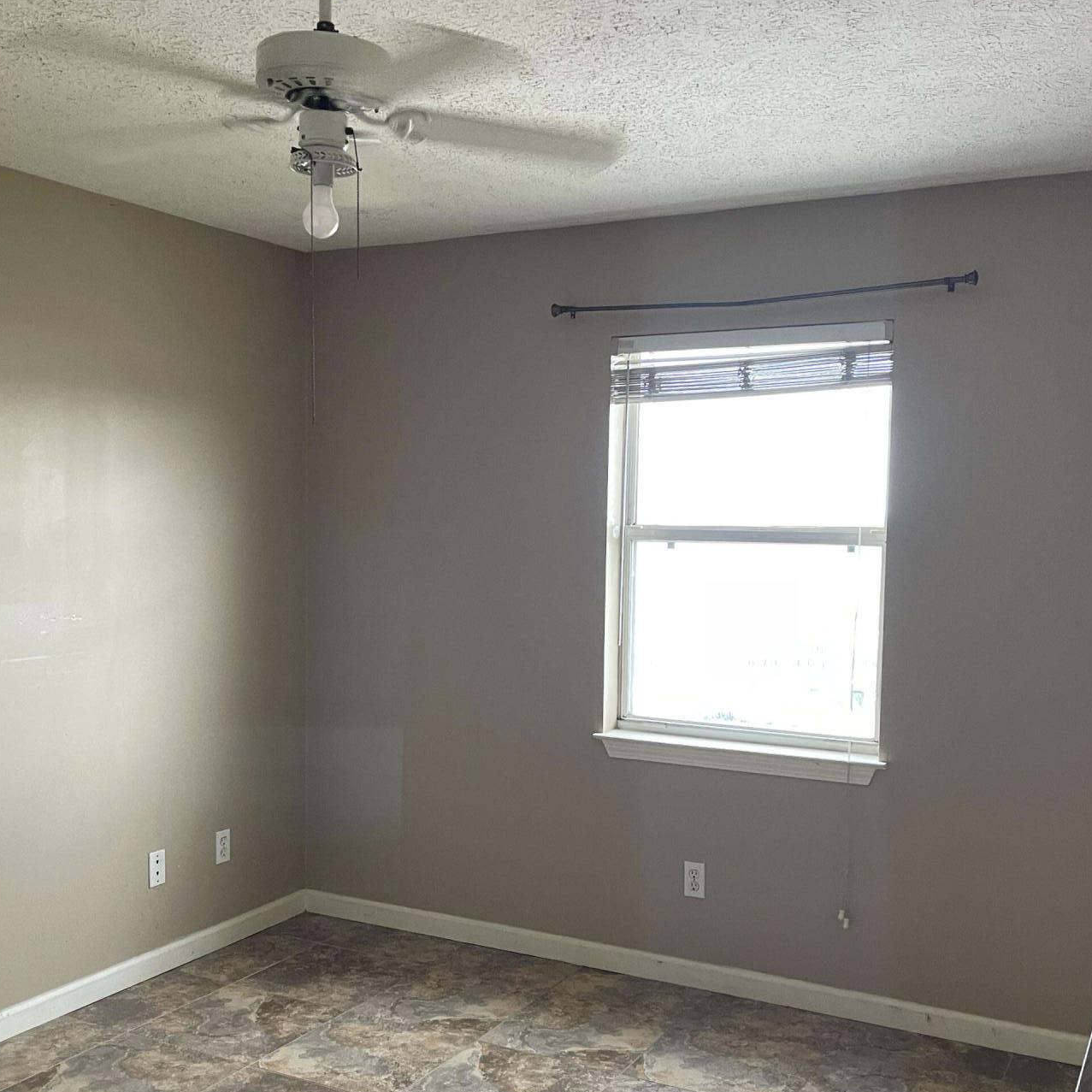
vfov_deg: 45.9
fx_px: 1285
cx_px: 541
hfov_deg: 46.0
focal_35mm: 36
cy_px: 617
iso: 250
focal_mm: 5.1
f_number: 1.6
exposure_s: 1/60
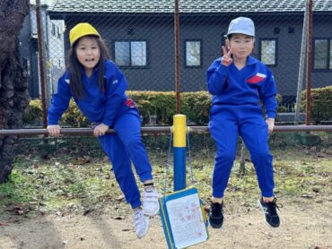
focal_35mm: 48
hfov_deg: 39.6
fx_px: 461
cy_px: 124
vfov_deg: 30.3
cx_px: 166
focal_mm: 6.76
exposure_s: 1/1059
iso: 64
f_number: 1.78
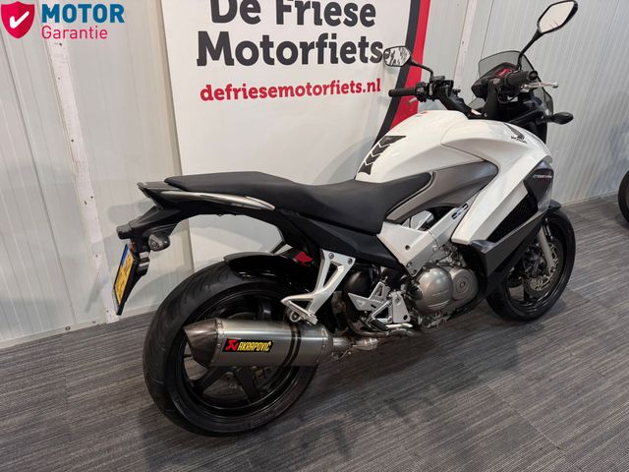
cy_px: 236
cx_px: 314
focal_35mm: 24
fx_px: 436
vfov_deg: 56.8
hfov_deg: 71.6
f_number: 1.78
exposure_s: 1/50
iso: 250
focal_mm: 6.76
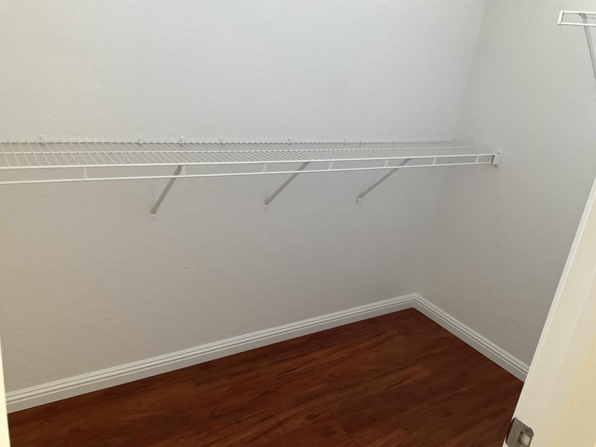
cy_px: 224
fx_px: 499
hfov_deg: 61.7
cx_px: 298
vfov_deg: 48.2
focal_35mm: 29
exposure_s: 1/60
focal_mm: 3
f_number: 1.8
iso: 125
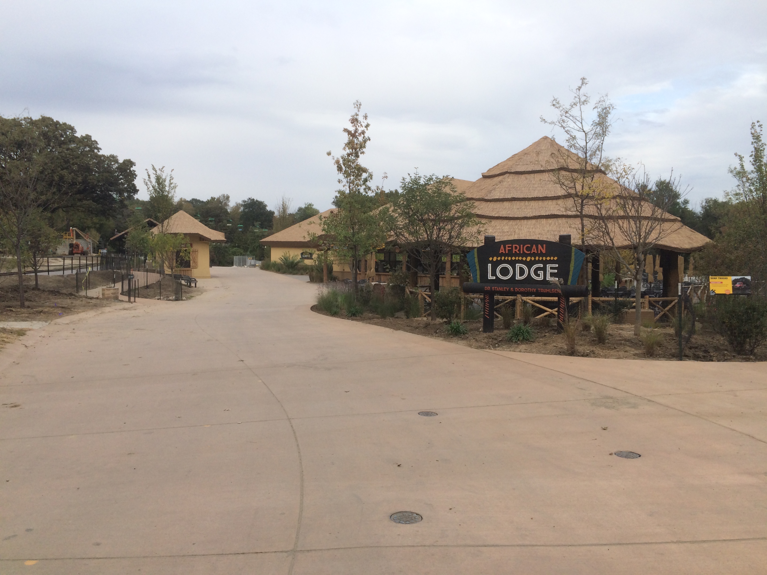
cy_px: 288
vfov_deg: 48.2
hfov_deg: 61.7
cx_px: 384
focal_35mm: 29
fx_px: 643
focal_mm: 4.15
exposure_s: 1/672
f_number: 2.2
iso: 32
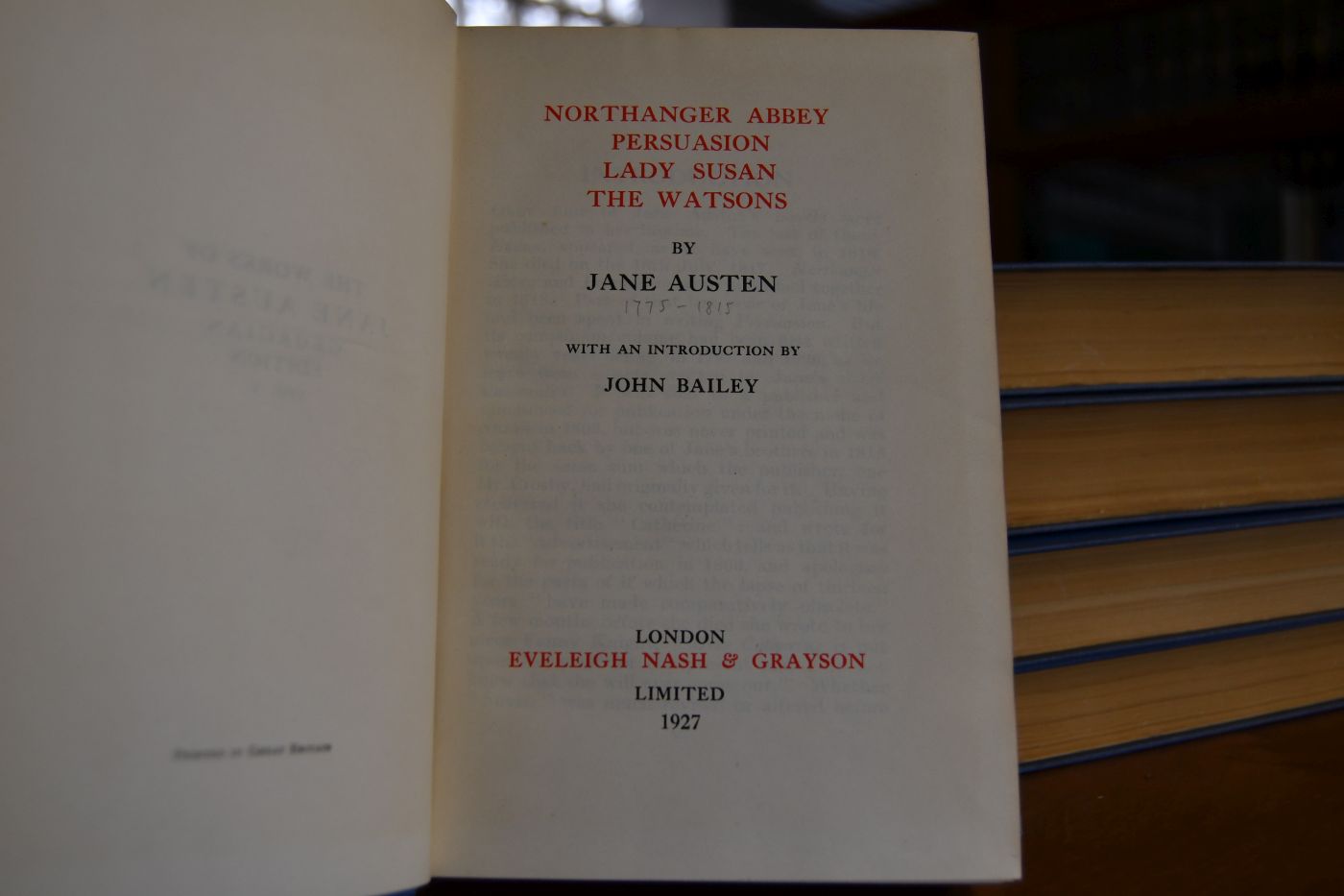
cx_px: 672
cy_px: 448
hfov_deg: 53.1
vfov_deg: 36.9
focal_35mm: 36
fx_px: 1344
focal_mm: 24
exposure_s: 1/250
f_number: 4.5
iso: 400
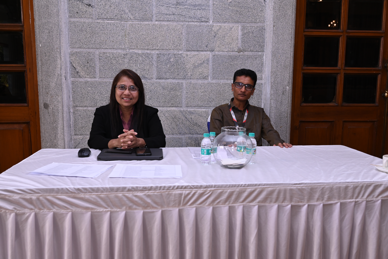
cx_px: 194
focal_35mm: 32
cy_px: 130
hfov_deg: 58.7
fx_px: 345
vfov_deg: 41.1
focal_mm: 32
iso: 800
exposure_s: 1/200
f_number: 5.6
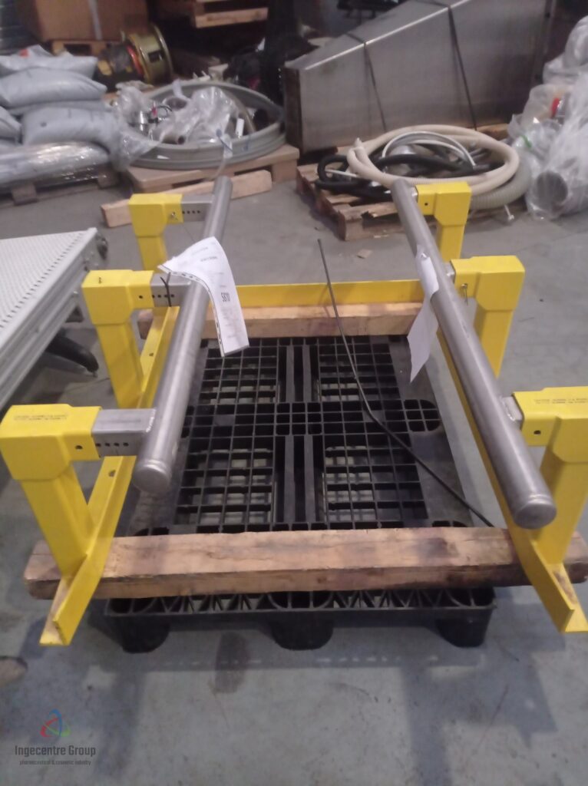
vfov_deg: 63.5
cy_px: 393
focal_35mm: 28
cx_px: 294
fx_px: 635
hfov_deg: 49.7
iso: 772
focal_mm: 4.74
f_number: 1.79
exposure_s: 1/16.7
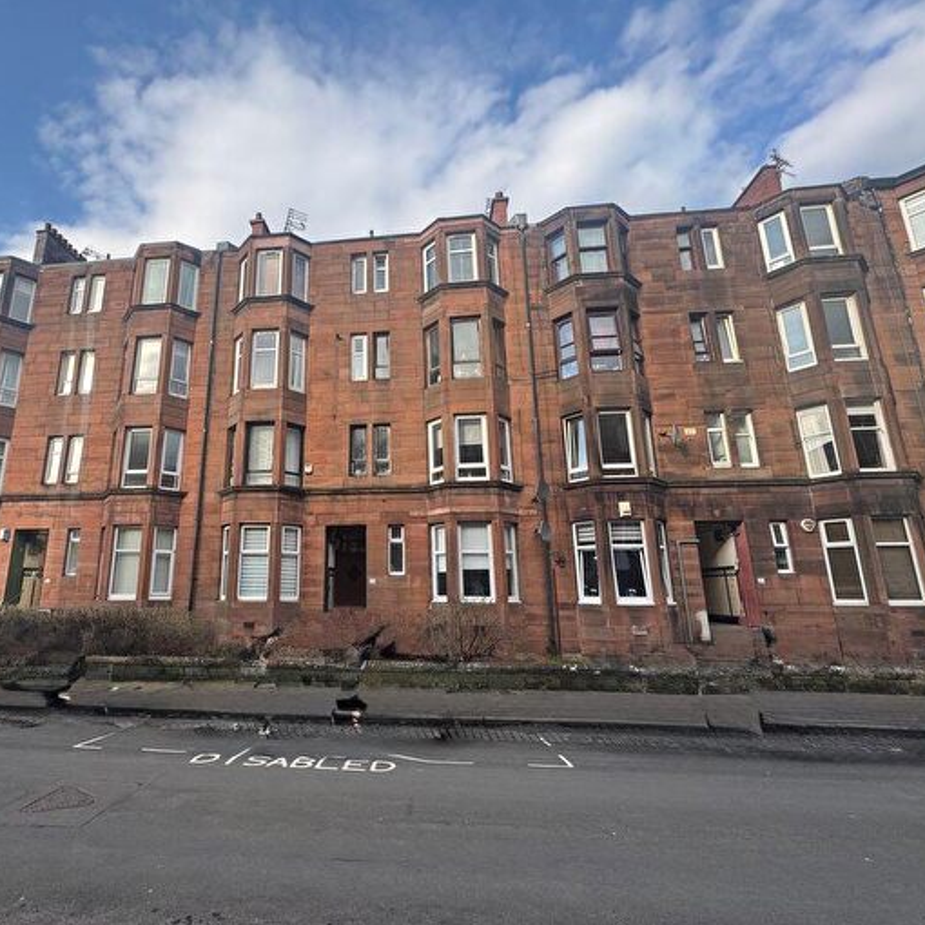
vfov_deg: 84.0
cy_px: 474
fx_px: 514
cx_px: 365
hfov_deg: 82.8
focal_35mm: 17
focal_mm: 2.22
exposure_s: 1/354
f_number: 2.2
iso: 40
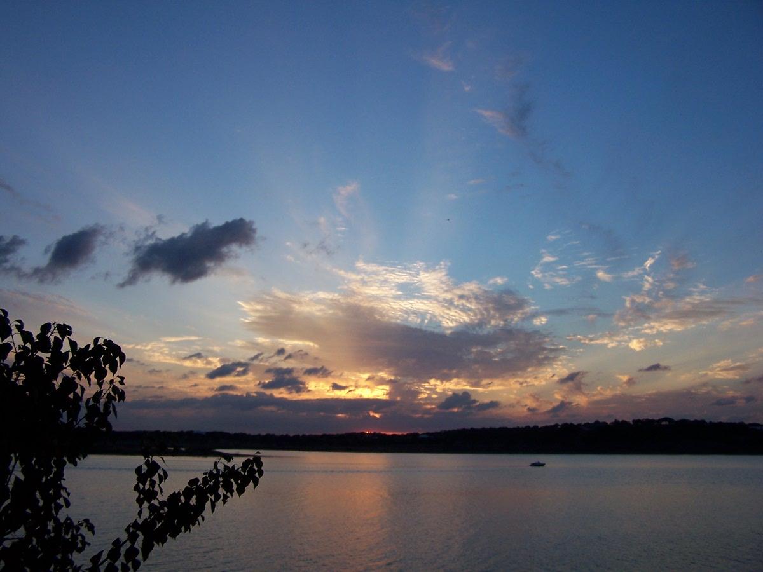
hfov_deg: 49.0
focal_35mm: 38
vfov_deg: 37.7
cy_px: 286
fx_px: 838
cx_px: 382
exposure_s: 1/500
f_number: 2.8
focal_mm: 6.3
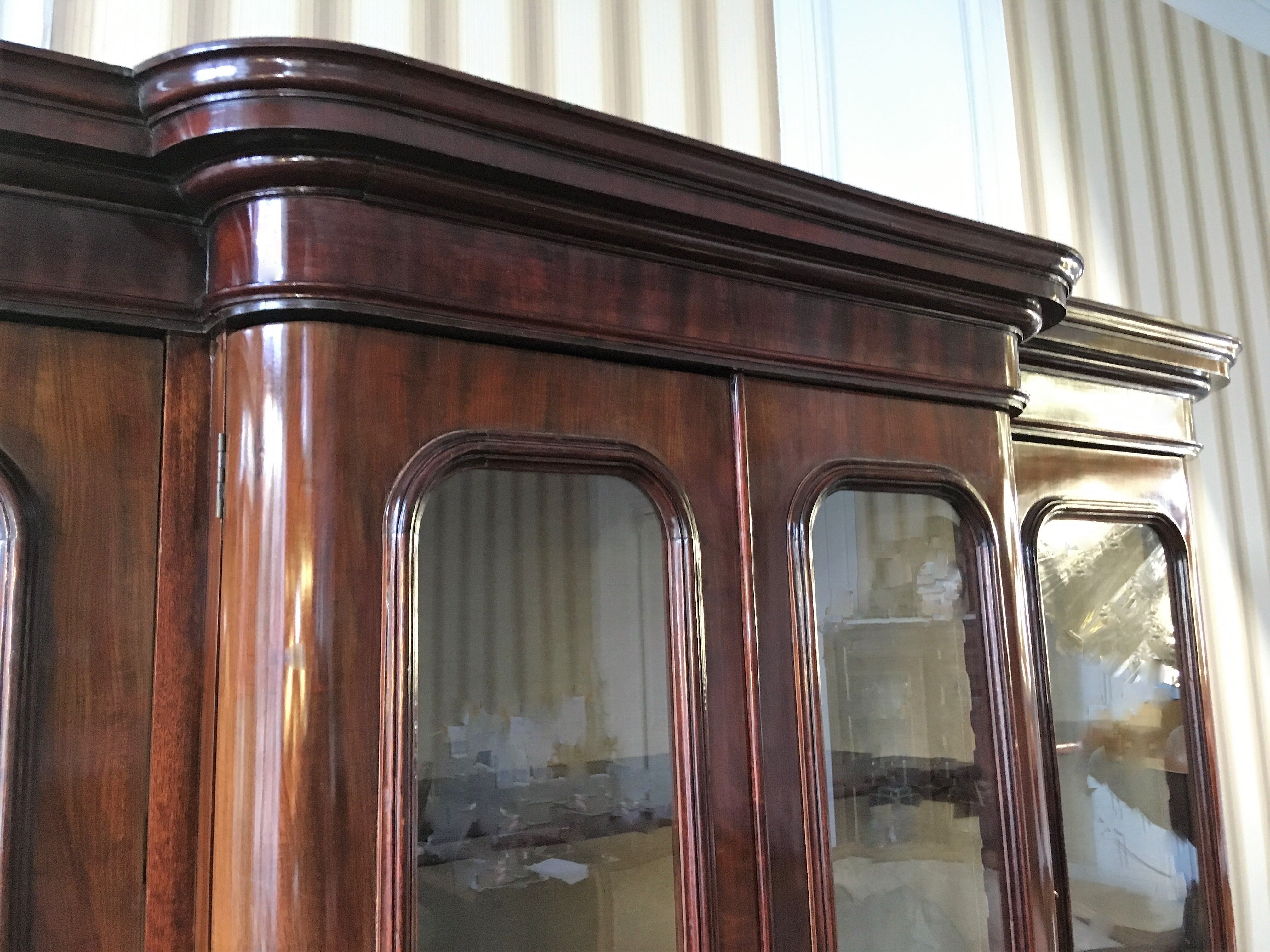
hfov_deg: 61.7
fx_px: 1064
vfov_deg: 48.2
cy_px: 476
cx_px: 635
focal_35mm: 29
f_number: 2.2
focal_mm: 4.15
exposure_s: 1/17
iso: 200
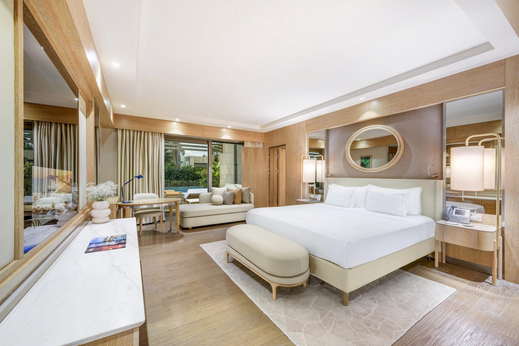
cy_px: 173
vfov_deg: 81.2
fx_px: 202
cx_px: 260
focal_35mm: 14
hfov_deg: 104.3
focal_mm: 14
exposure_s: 2
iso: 100
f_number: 11
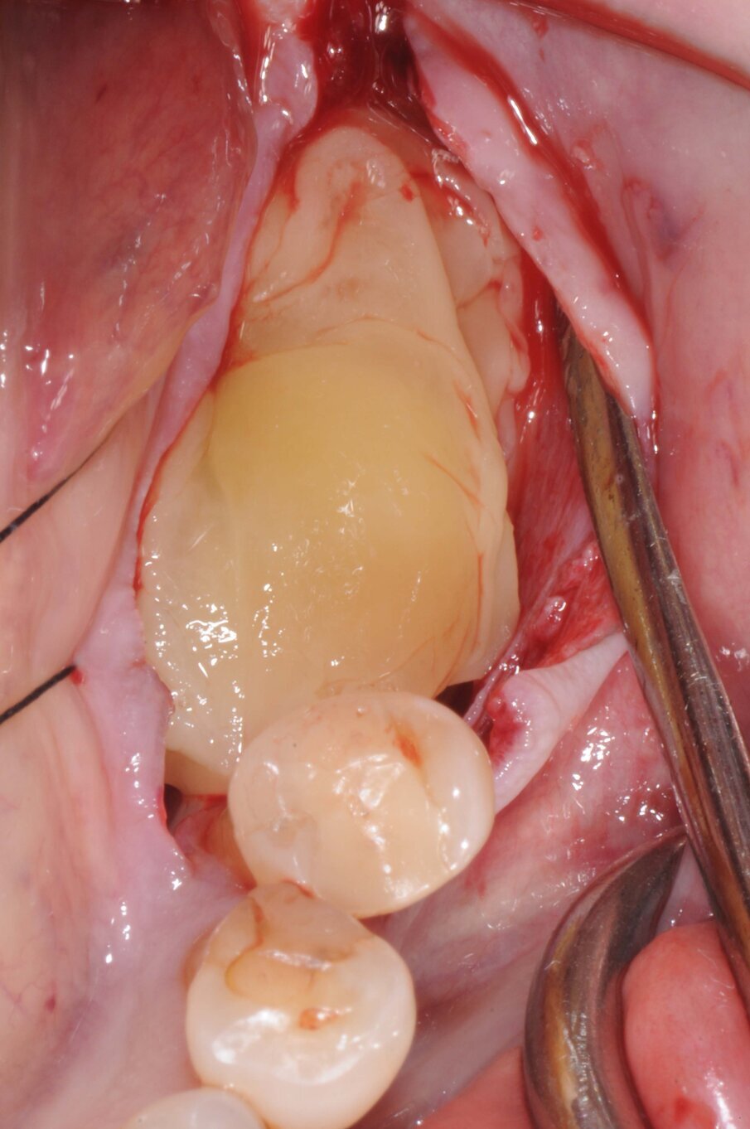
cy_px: 564
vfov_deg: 13.1
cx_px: 375
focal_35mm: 158
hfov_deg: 8.7
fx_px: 4933
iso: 200
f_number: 32
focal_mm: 105
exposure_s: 1/60
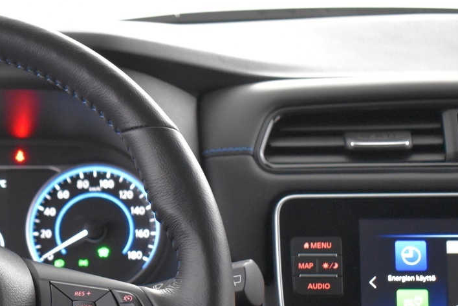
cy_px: 321
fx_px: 1310
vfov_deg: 13.1
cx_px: -29
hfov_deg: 19.1
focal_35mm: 103
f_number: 4.2
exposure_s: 1/15
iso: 3200
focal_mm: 30
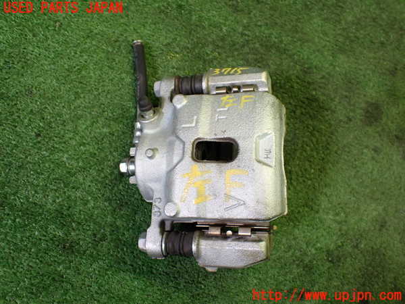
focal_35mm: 30
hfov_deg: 60.0
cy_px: 152
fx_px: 351
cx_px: 202
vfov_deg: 46.8
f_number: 2.3
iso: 320
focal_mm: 5.4
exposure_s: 1/125
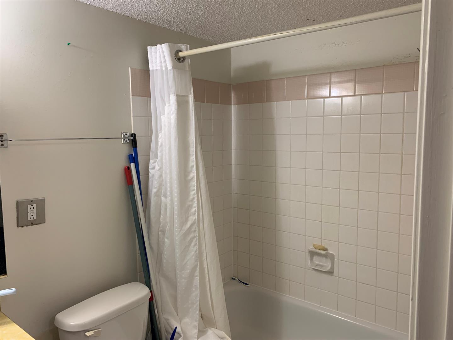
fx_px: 340
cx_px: 226
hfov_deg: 67.3
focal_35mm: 26
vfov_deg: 53.1
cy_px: 170
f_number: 1.8
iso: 125
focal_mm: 4.25
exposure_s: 1/60
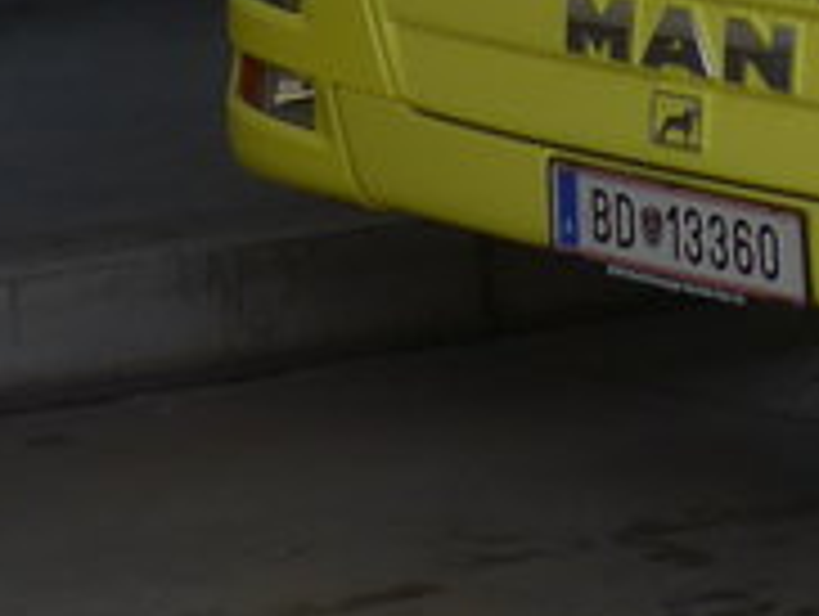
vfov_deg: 5.5
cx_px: 2151
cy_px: -1012
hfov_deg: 7.1
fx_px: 6089
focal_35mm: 257
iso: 80
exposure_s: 1/200
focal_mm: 8
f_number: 2.8
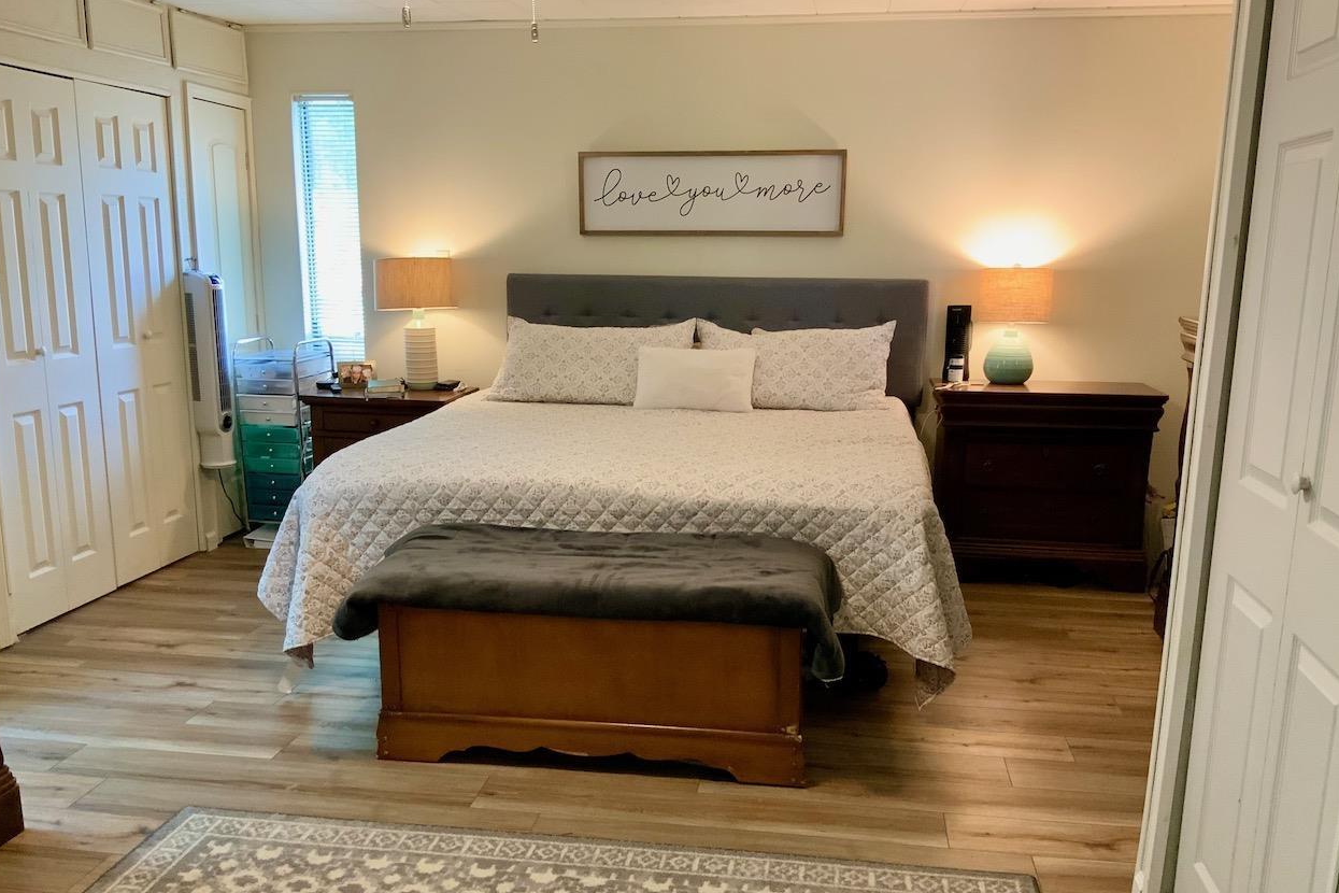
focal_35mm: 31
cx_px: 661
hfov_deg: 60.3
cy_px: 497
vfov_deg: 42.3
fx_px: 1153
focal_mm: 3
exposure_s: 1/40
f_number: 1.8
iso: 200
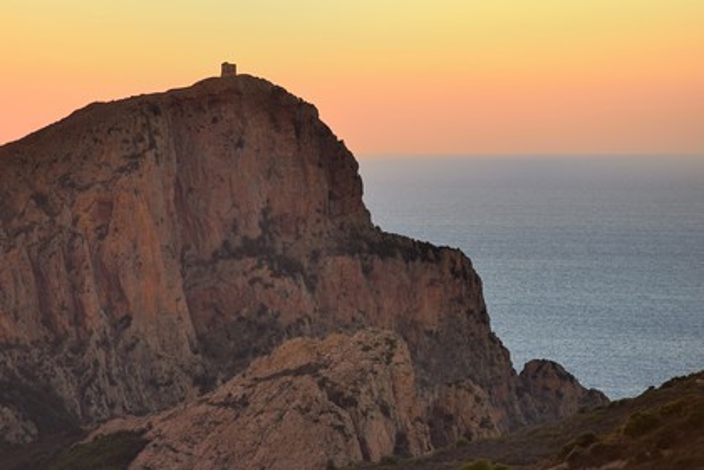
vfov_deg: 6.9
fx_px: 3911
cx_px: 352
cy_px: 235
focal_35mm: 200
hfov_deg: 10.3
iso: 400
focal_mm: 200
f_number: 5
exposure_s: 1/250
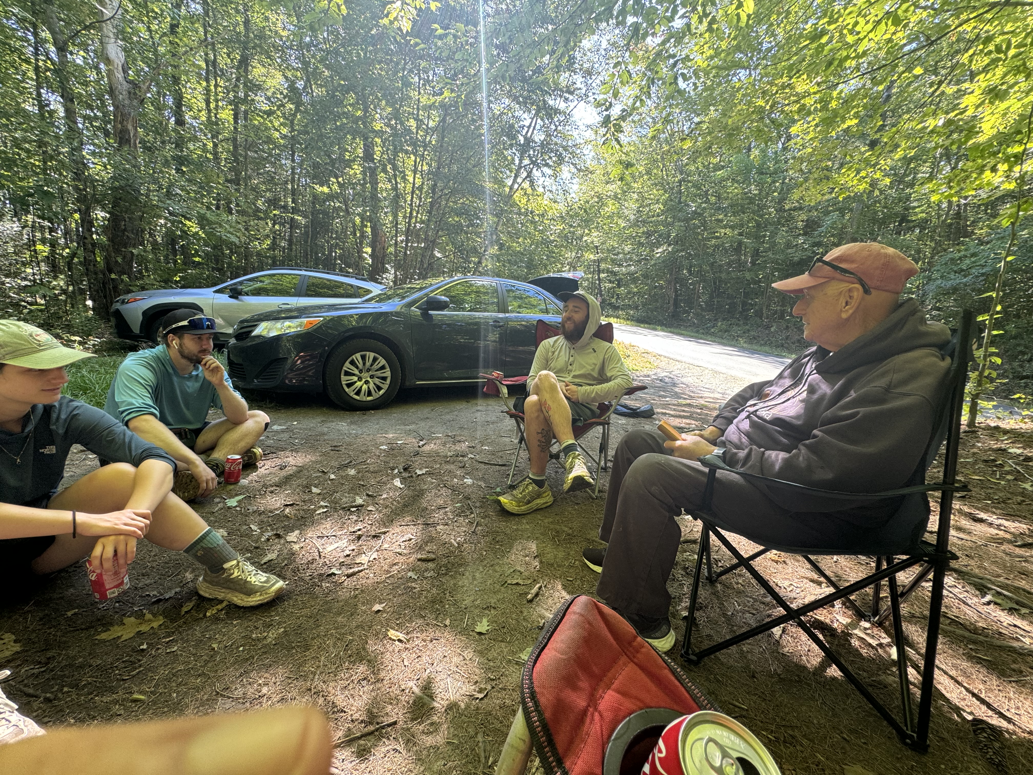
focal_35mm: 14
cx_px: 516
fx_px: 418
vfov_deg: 85.7
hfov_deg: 102.1
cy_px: 388
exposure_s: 1/99
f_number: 2.2
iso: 80
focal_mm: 2.22
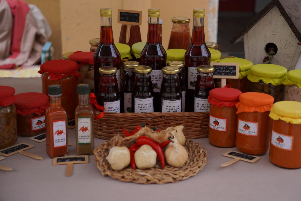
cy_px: 94
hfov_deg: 36.9
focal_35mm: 54
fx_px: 450
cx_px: 164
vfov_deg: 25.1
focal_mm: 32.5
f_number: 3.2
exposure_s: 1/200
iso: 100
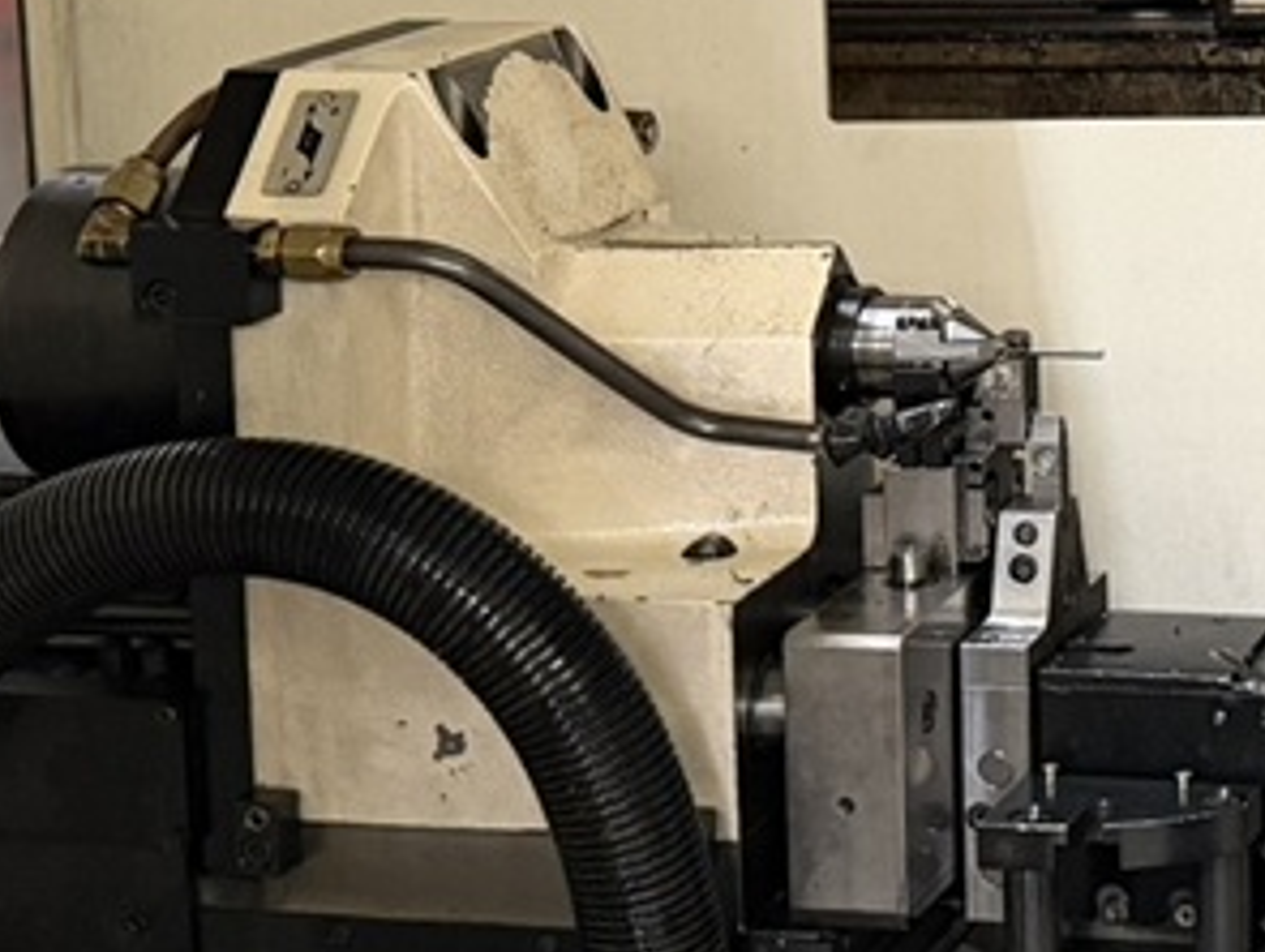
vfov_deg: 14.1
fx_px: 3805
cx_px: 1591
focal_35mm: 104
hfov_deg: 17.8
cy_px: 73
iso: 400
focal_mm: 6.76
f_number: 1.78
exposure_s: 1/50
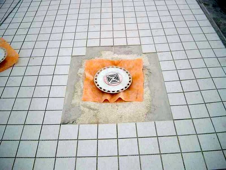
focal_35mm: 37
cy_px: 85
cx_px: 113
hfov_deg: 50.1
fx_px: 242
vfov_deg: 38.7
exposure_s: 1/125
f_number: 2.6
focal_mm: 7.6
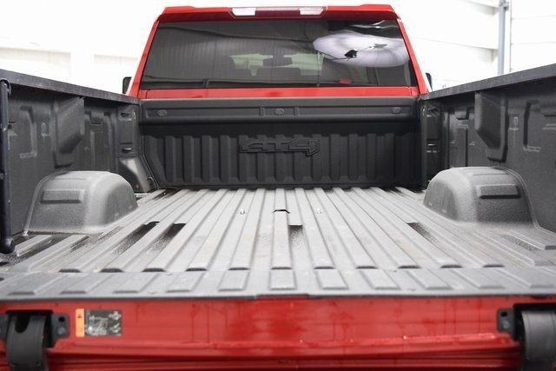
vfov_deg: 28.1
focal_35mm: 48
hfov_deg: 41.1
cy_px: 186
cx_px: 278
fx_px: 741
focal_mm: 32
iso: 1600
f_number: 2.8
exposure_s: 1/60
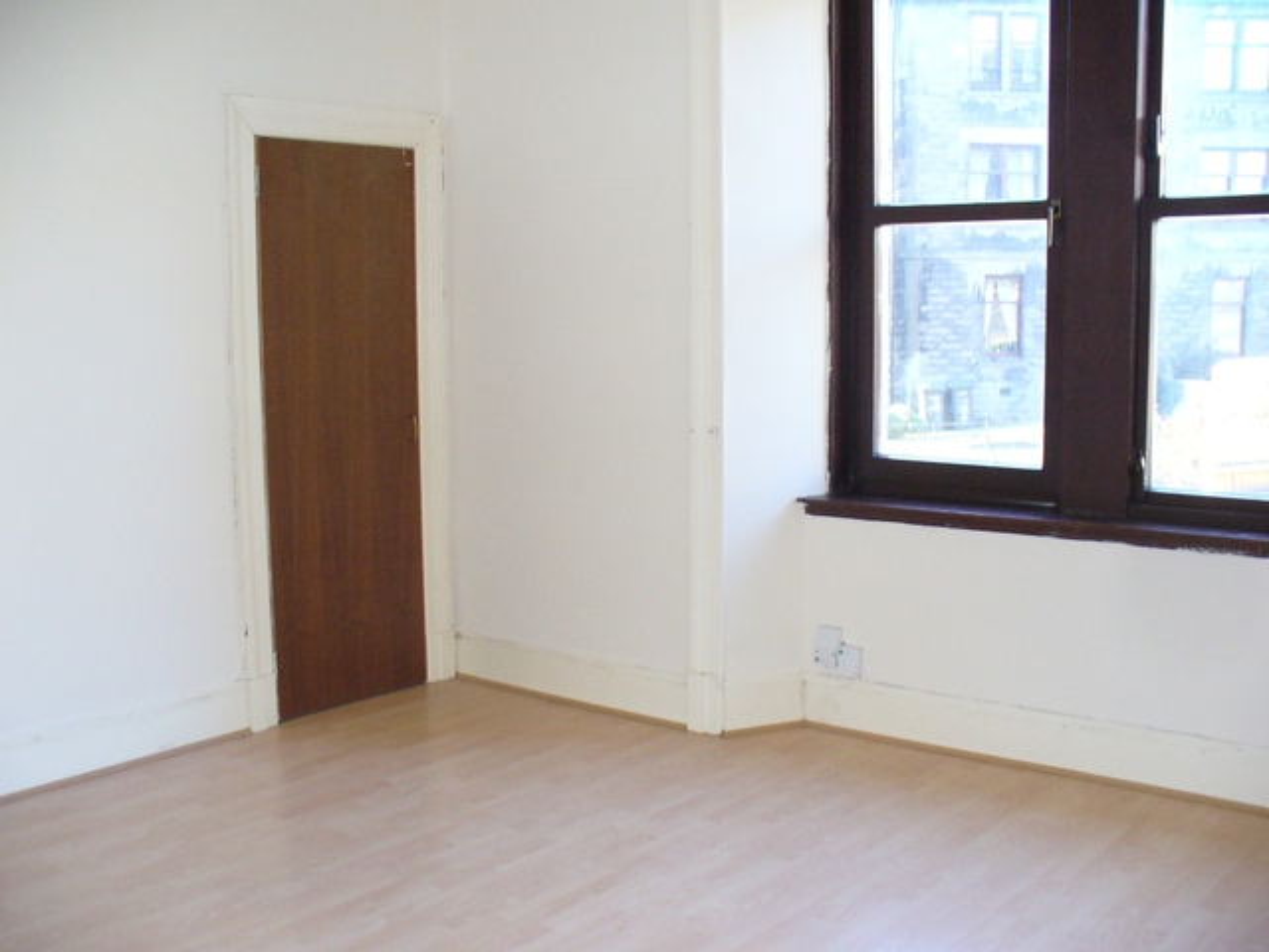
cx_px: 634
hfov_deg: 50.1
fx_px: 1356
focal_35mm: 37
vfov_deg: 38.7
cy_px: 476
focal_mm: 6.1
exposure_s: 1/30
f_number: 2.8
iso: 200
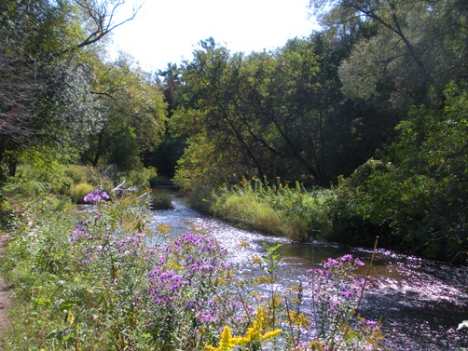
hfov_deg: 43.8
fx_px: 582
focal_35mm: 43
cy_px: 205
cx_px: 215
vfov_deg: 33.5
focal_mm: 6.3
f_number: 3.5
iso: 64
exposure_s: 1/386
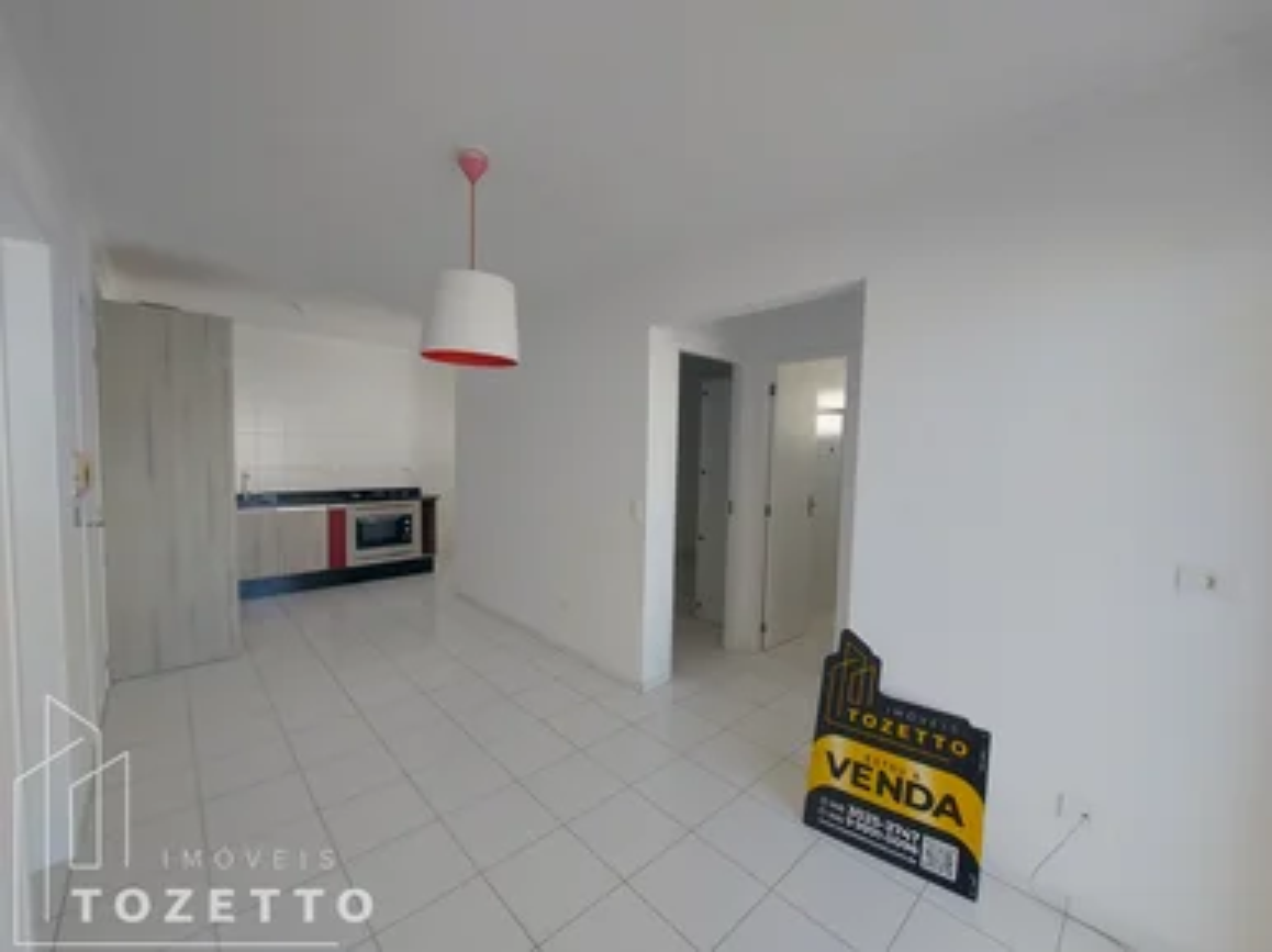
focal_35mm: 13
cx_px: 636
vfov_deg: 89.9
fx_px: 477
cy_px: 476
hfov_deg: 106.2
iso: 80
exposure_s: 1/120
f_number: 2.2
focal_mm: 1.74
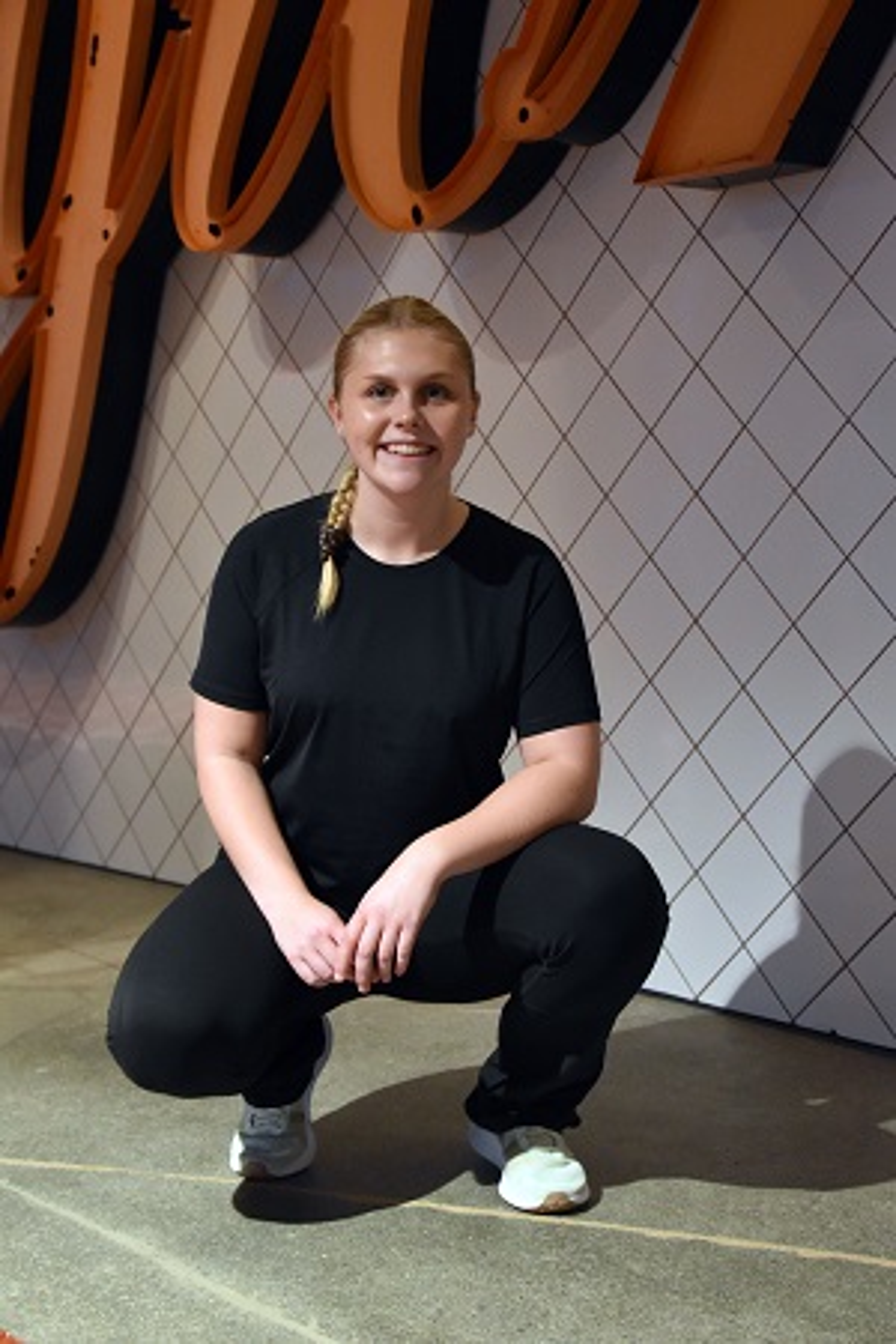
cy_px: 672
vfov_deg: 35.1
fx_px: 2128
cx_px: 448
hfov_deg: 23.8
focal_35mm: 57
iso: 2800
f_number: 4.2
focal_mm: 38
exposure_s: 1/125
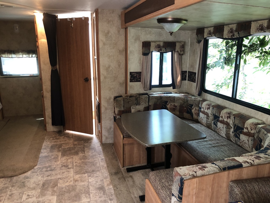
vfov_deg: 49.7
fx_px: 218
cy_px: 102
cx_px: 135
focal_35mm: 28
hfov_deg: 63.4
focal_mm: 3.99
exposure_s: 1/15
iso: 64
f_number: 1.8
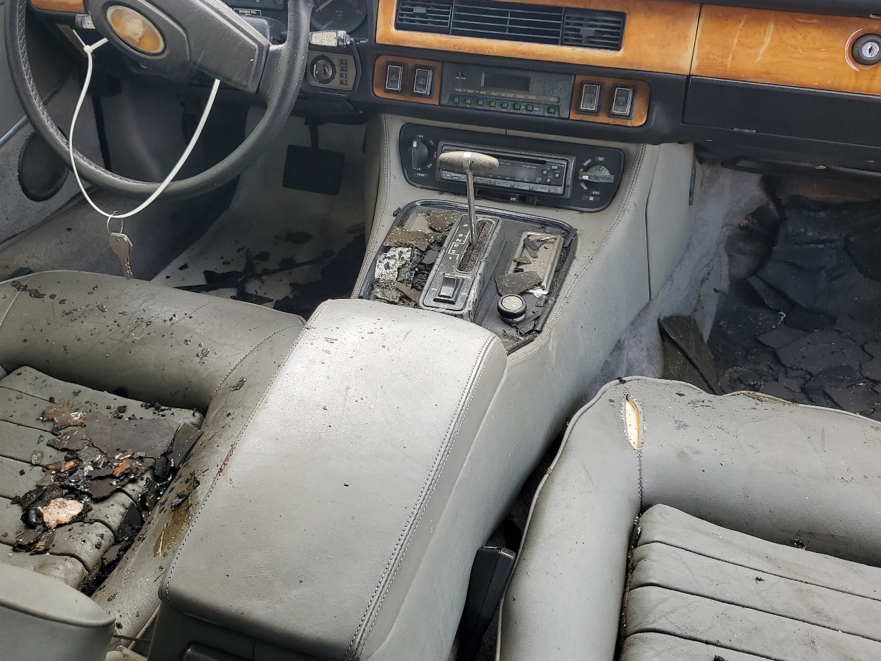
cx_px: 441
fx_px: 814
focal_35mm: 32
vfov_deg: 43.9
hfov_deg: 56.8
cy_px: 256
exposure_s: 1/244
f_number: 1.5
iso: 50
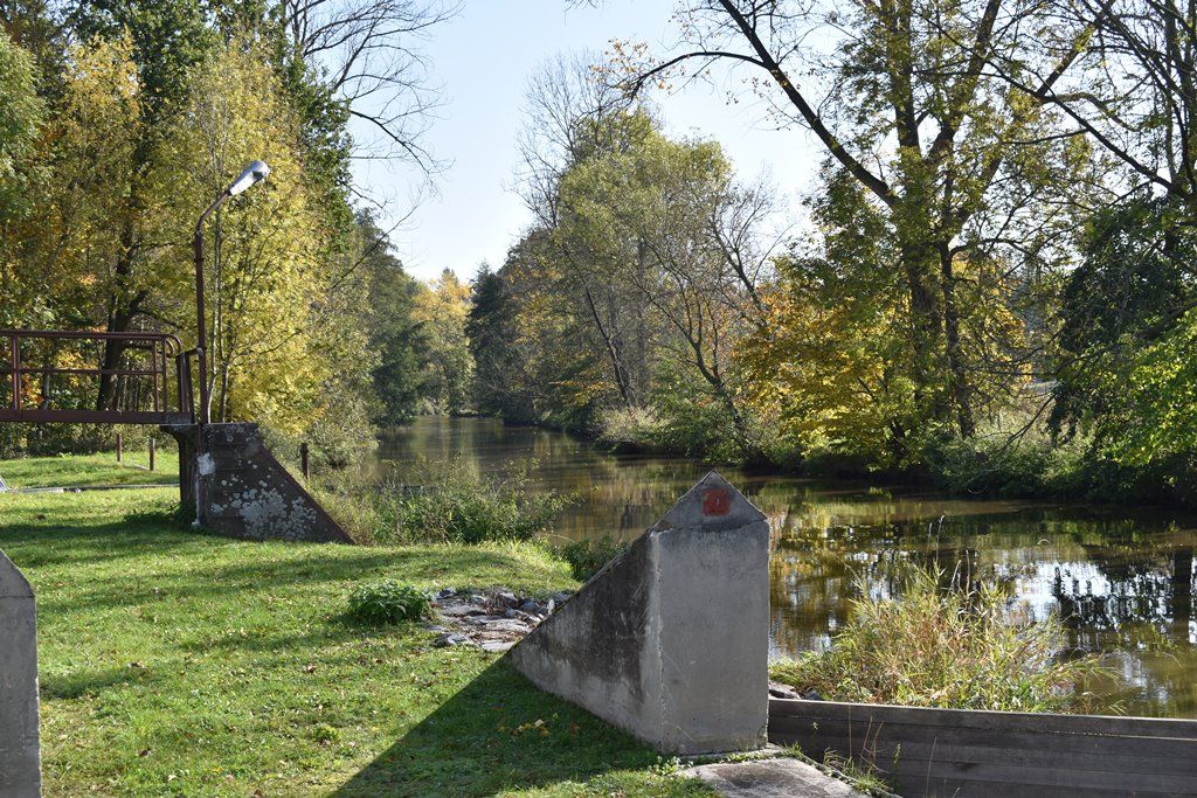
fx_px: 1796
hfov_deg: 36.9
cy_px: 399
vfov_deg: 25.1
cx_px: 598
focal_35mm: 54
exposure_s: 1/200
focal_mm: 36
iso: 100
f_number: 7.1
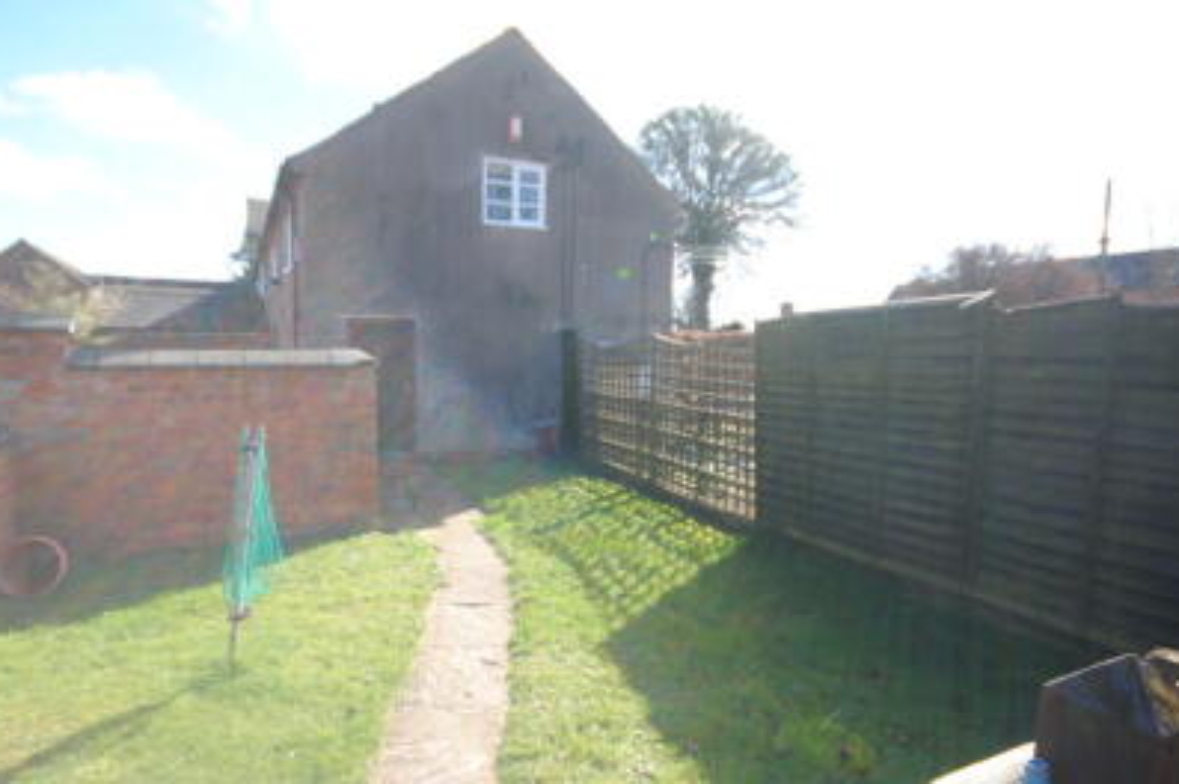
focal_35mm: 18
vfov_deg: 67.2
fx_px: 589
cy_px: 423
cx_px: 502
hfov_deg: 89.4
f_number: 5.6
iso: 100
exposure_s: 1/125
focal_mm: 10
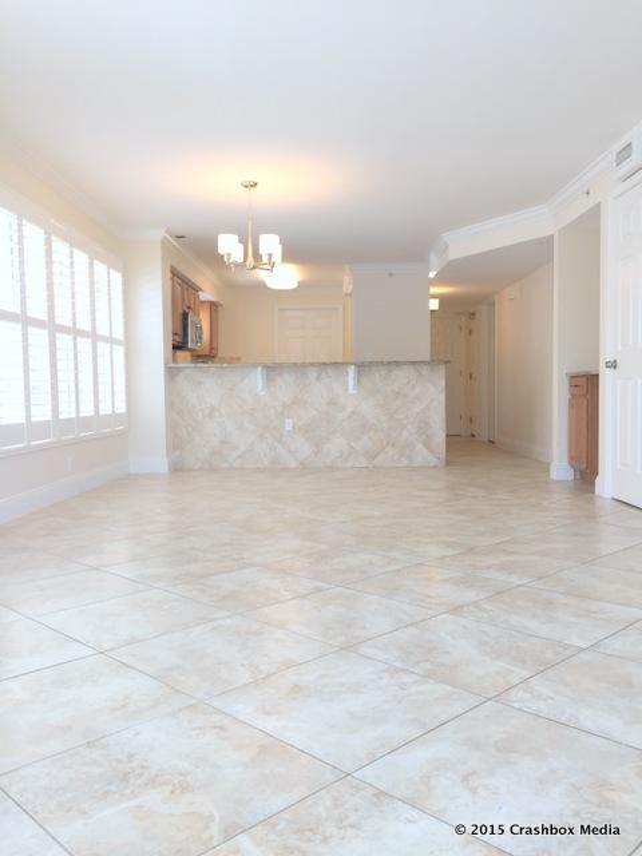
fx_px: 717
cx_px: 321
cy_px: 428
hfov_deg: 48.2
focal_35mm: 29
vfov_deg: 61.7
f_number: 2.2
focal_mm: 4.15
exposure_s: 1/60
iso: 32
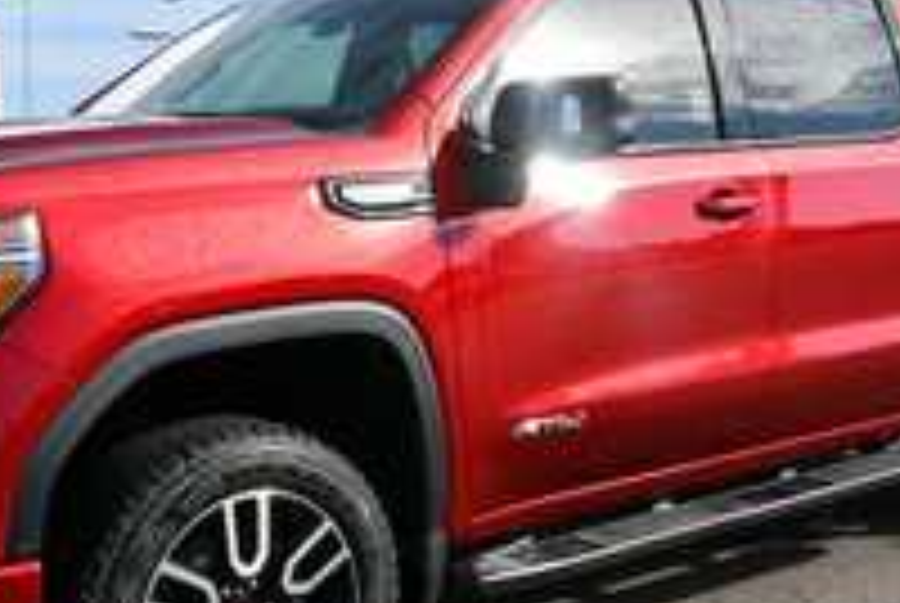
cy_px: 407
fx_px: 1502
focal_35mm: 60
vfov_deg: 22.6
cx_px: 400
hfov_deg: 33.3
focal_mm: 20
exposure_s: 1/250
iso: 100
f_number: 8
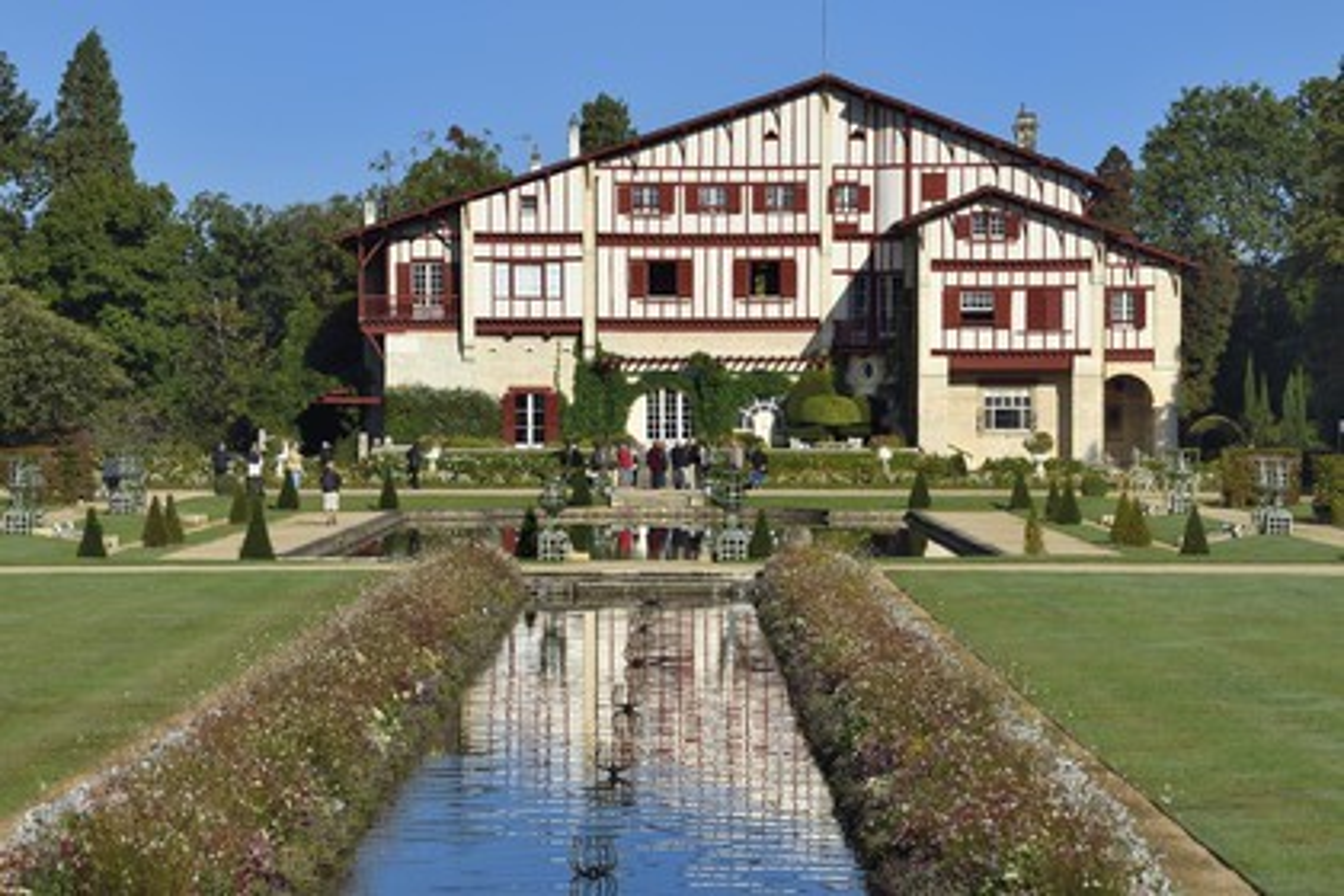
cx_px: 672
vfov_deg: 8.1
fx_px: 6346
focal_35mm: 170
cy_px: 448
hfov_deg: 12.1
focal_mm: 170
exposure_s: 1/250
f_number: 13
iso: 200
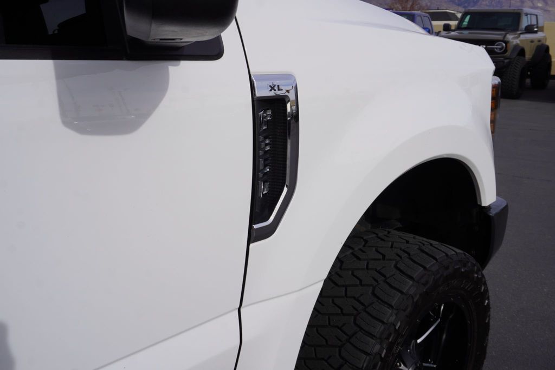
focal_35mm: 38
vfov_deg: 35.5
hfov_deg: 51.3
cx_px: 278
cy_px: 185
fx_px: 578
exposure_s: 1/250
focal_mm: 25
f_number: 11
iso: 100
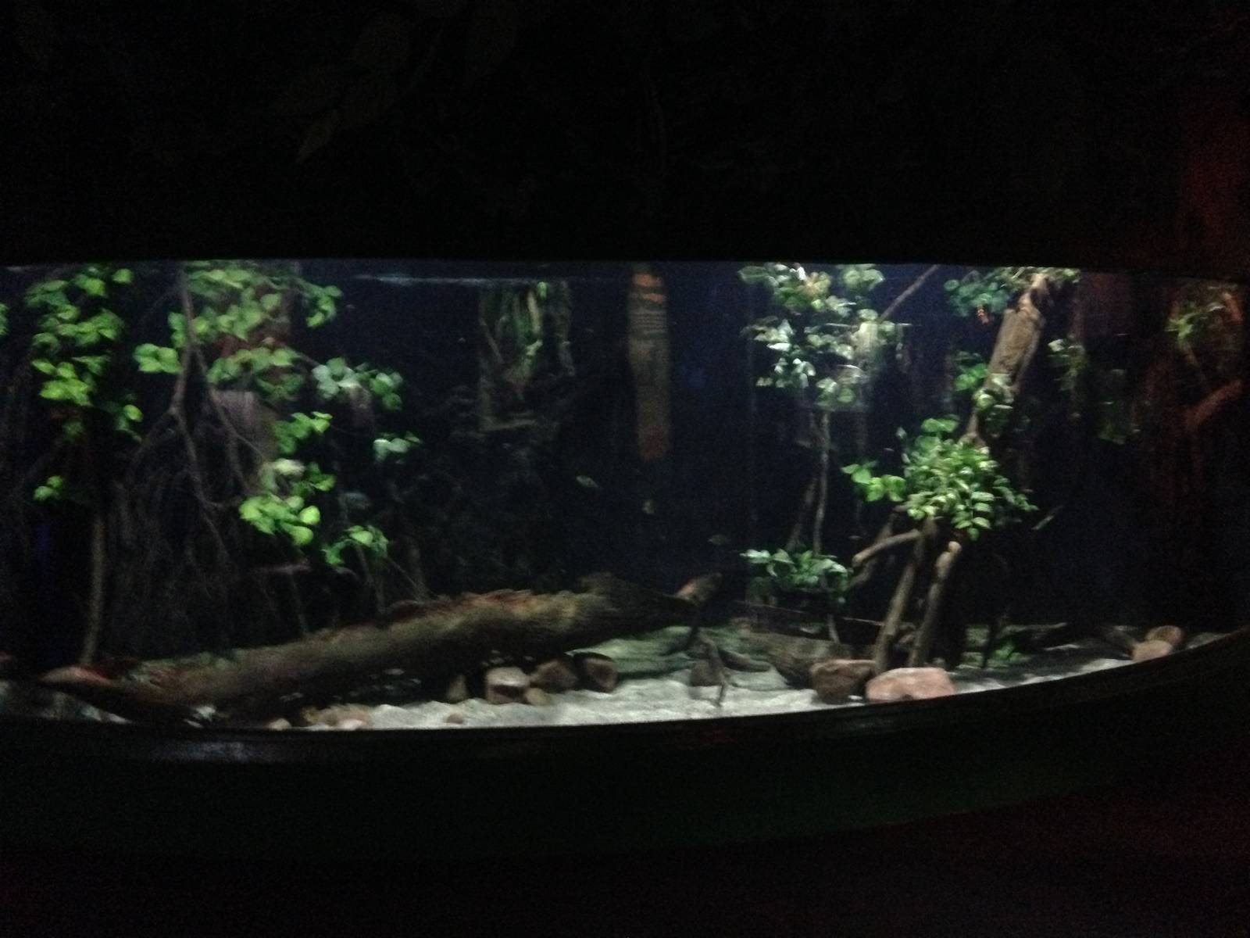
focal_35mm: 33
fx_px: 1192
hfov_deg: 55.4
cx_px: 625
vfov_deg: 42.9
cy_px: 469
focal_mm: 4.12
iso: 800
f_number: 2.4
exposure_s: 1/15
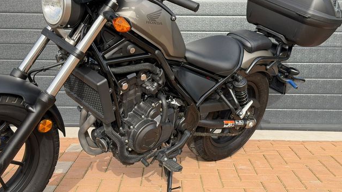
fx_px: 481
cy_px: 85
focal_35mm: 53
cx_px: 170
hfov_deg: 39.2
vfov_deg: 22.6
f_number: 1.78
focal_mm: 6.76
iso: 100
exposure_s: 1/1608
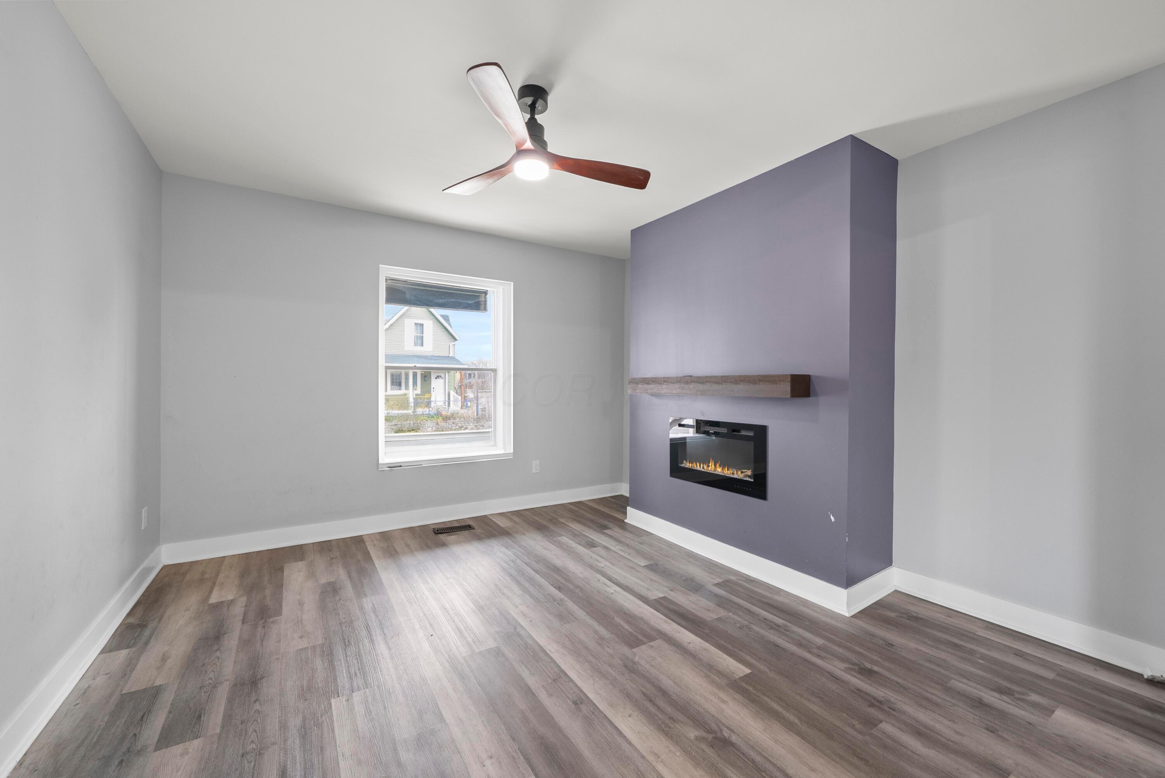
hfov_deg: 104.2
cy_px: 389
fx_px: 453
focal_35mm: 14
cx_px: 582
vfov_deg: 81.3
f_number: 9
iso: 800
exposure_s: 1/2
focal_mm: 14
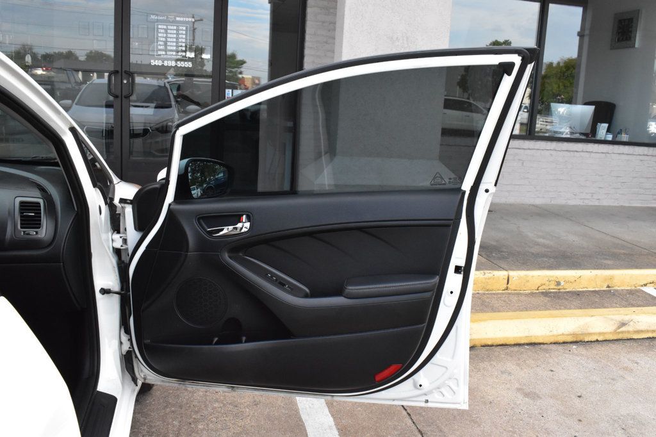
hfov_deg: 57.2
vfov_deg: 39.9
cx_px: 328
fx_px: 601
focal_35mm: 33
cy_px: 218
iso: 2500
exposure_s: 1/400
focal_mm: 22
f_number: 11
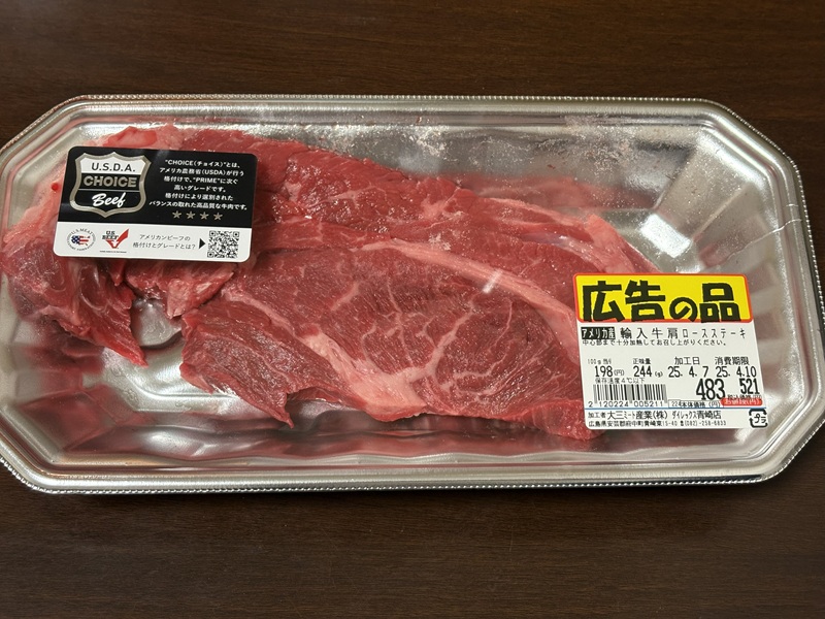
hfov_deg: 36.8
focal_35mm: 52
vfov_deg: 28.0
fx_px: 1239
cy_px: 310
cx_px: 412
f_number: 1.6
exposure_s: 1/60
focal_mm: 5.96
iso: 125
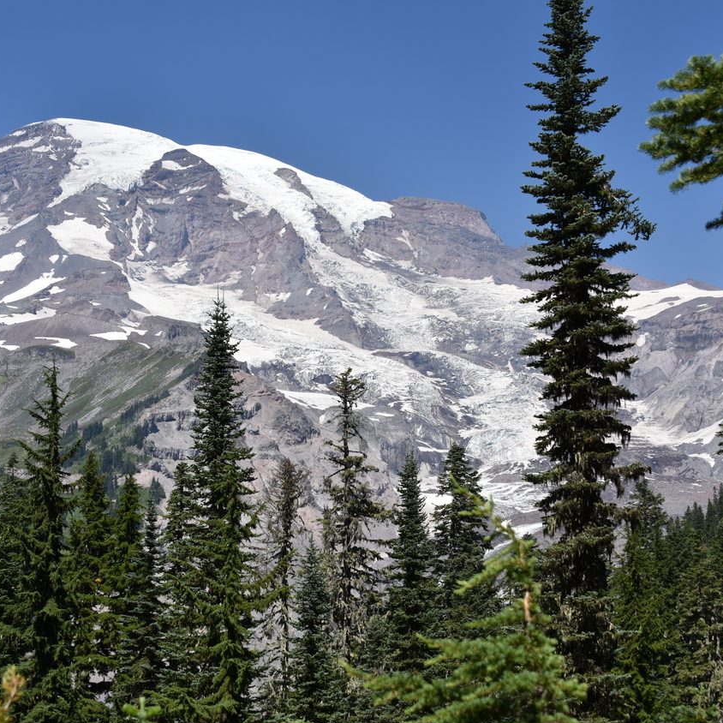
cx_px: 337
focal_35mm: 58
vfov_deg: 29.6
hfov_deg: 29.5
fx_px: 1371
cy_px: 365
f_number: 9
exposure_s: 1/320
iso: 100
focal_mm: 45
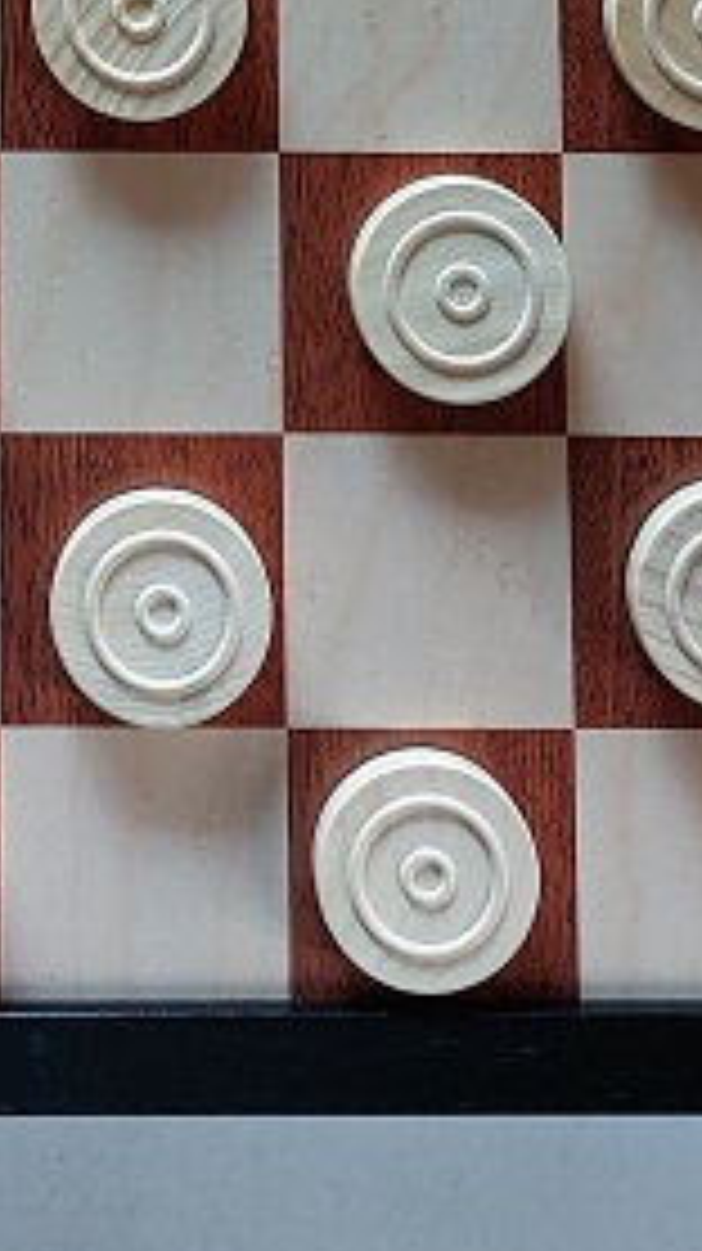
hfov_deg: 13.7
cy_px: -488
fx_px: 2884
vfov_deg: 21.5
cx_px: 4
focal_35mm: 87
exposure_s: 1/60
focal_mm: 5.23
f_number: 1.8
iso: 400
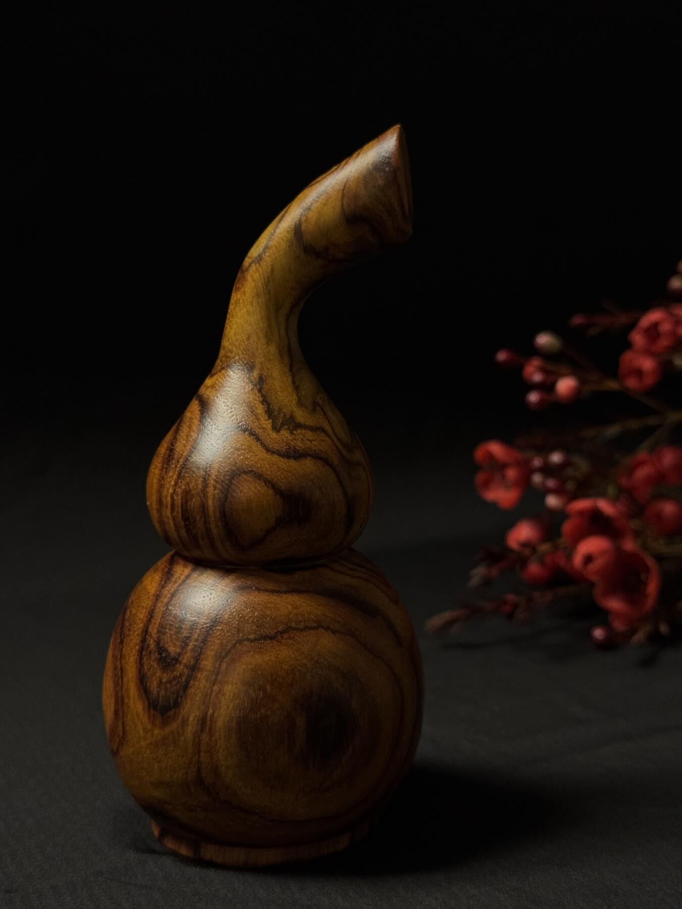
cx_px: 341
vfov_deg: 39.7
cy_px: 454
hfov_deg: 30.3
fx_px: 1261
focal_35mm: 48
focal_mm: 6.76
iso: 250
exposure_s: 1/41
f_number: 1.78
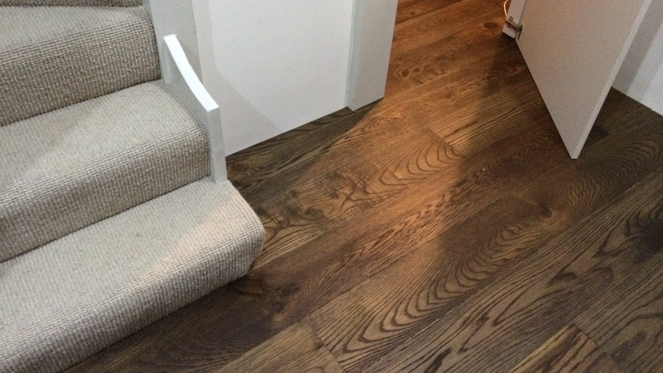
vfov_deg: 35.6
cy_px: 164
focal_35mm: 33
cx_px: 331
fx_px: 580
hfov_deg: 59.5
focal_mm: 4.12
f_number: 2.2
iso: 640
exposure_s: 1/17
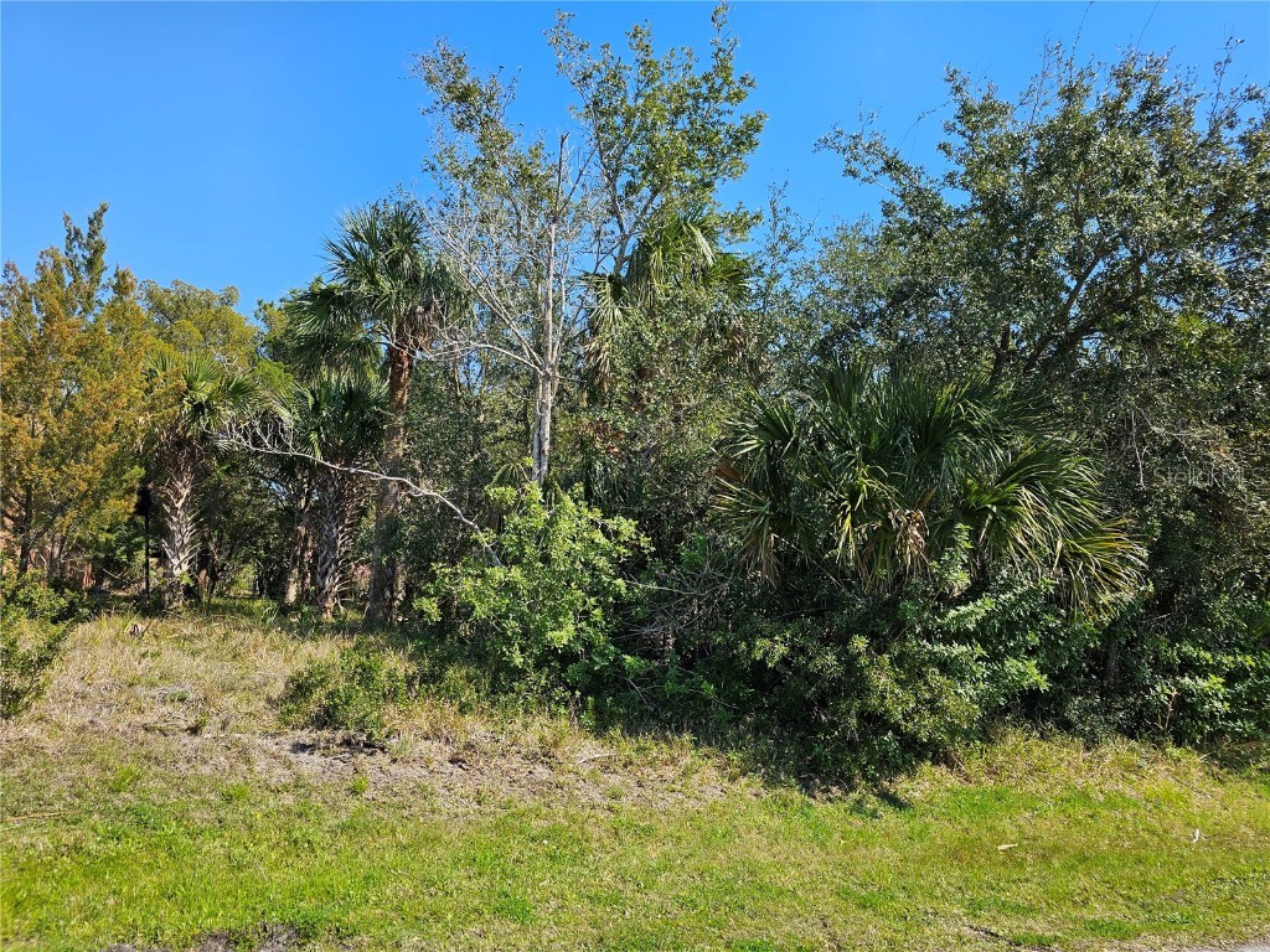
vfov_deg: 58.9
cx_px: 635
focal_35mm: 23
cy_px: 476
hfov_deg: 73.9
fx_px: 844
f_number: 1.7
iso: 10
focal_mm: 6.3
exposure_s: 1/455
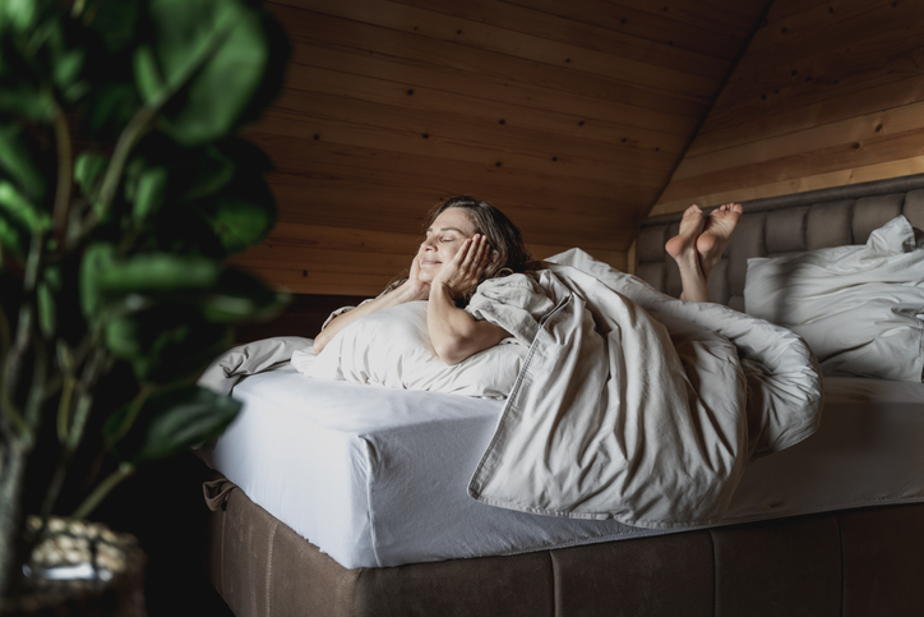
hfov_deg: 58.7
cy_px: 308
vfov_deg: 41.1
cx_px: 462
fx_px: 821
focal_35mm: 32
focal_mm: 32
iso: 320
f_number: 2.8
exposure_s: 1/100
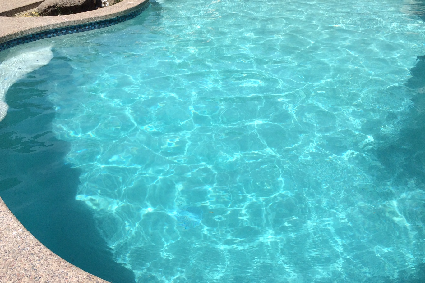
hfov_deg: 53.1
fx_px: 425
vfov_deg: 36.8
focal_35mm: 36
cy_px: 124
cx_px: 208
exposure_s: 1/3165
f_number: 2.2
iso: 32
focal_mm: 4.15
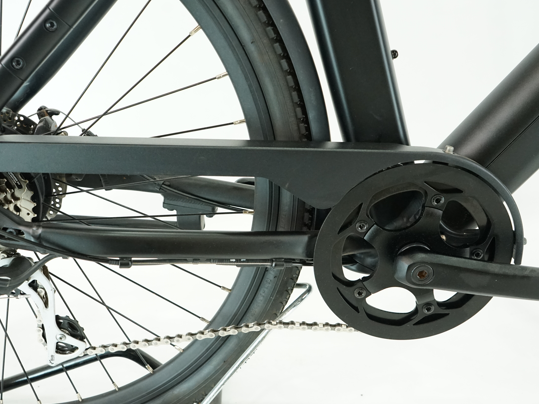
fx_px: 592
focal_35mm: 38
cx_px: 256
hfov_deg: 49.0
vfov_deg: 37.7
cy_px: 228
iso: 3200
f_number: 5.6
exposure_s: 1/200
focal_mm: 28
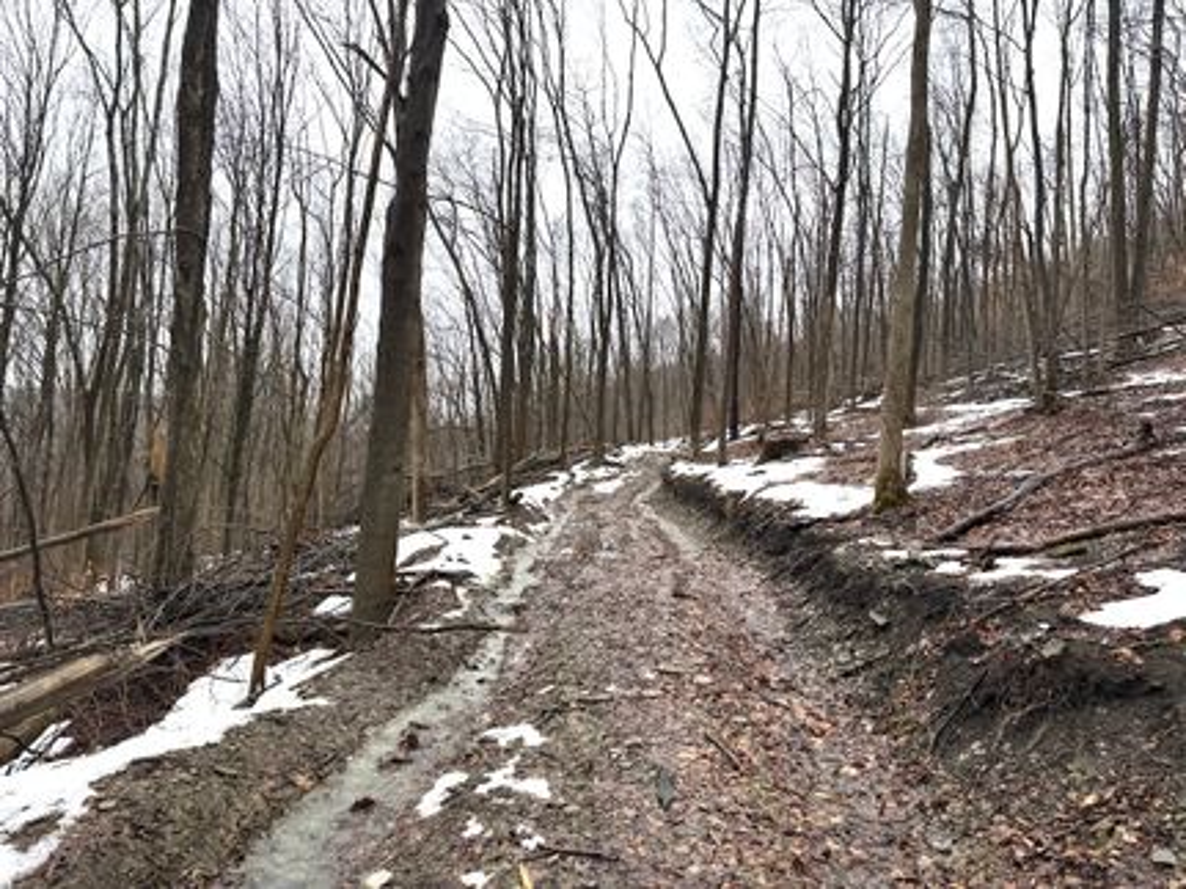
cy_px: 444
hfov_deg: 71.6
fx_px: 822
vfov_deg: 56.8
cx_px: 593
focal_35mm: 24
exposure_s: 1/345
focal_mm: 6.76
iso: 80
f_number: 1.78
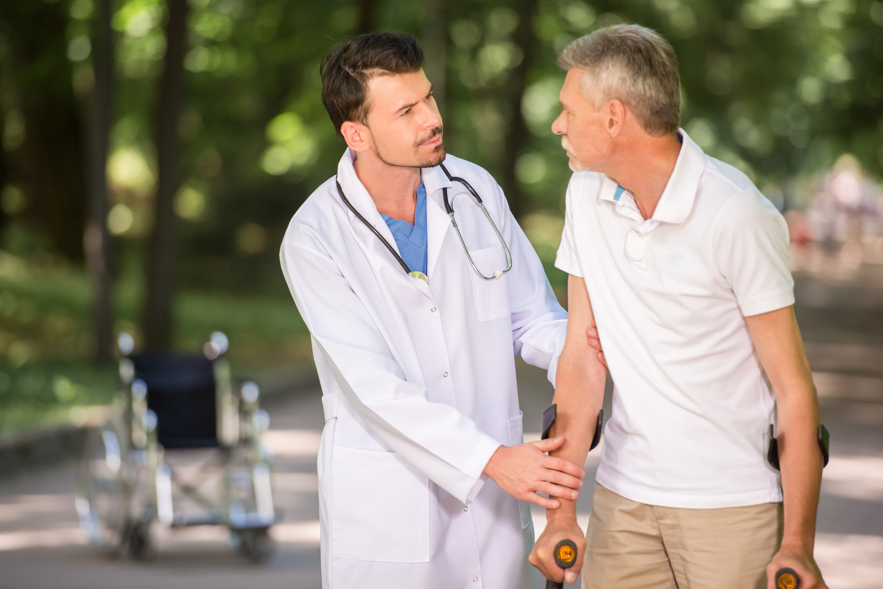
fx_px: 4907
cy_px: 294
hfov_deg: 10.3
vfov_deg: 6.9
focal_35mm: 200
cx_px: 442
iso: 400
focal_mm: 200
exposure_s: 1/200
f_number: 3.2
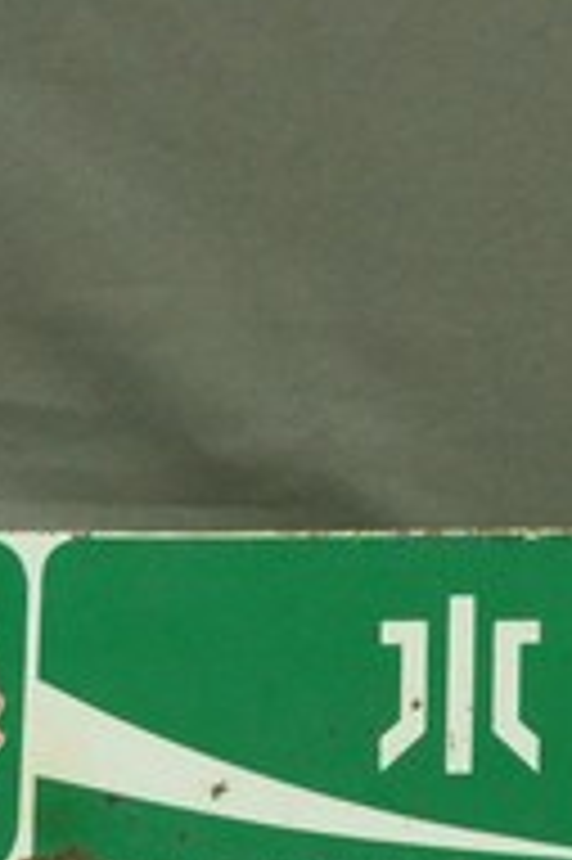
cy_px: 619
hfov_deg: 3.9
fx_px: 8380
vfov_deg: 5.9
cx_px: 761
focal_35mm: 351
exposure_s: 1/8
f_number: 8
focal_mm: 70
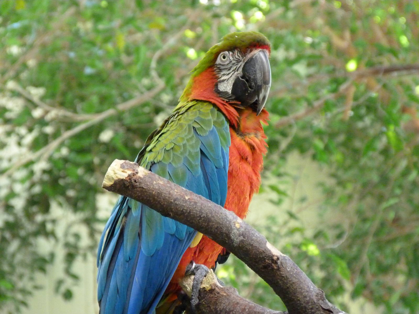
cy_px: 157
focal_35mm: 265
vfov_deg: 5.6
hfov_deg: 7.5
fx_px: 3208
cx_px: 210
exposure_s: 1/20
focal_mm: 47.7
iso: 800
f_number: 4
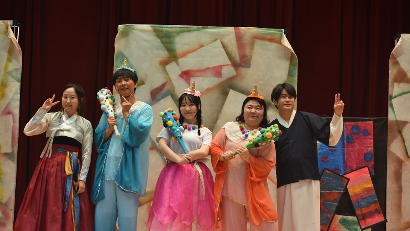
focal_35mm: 130
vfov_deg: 9.3
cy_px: 132
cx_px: 206
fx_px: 1414
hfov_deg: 16.5
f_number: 4.2
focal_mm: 82
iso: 1000
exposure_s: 1/60
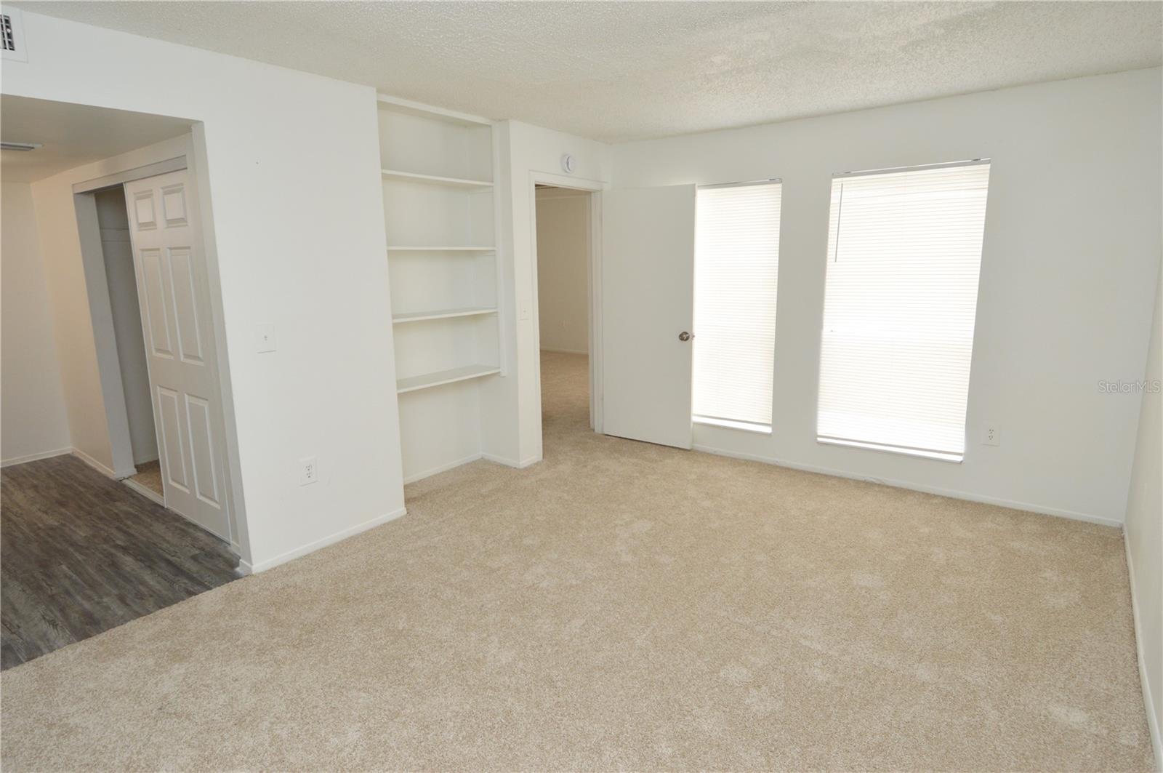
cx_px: 582
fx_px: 581
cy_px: 386
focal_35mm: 18
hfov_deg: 90.1
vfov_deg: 67.3
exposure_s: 1/125
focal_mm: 12
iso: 400
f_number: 5.6
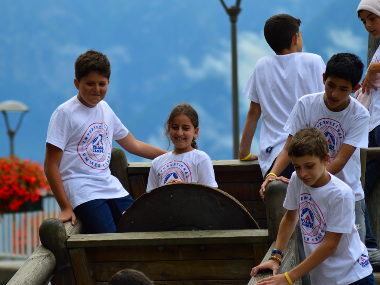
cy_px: 143
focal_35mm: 270
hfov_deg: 7.3
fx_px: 2960
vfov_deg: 5.5
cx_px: 175
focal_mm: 165
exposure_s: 1/1600
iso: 200
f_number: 4.5
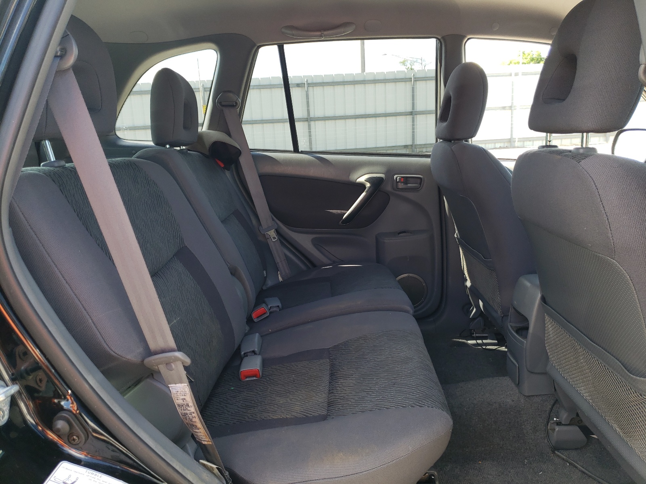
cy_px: 242
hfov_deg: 67.3
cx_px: 323
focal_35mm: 26
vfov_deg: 53.1
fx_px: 485
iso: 50
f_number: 1.5
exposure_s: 1/154
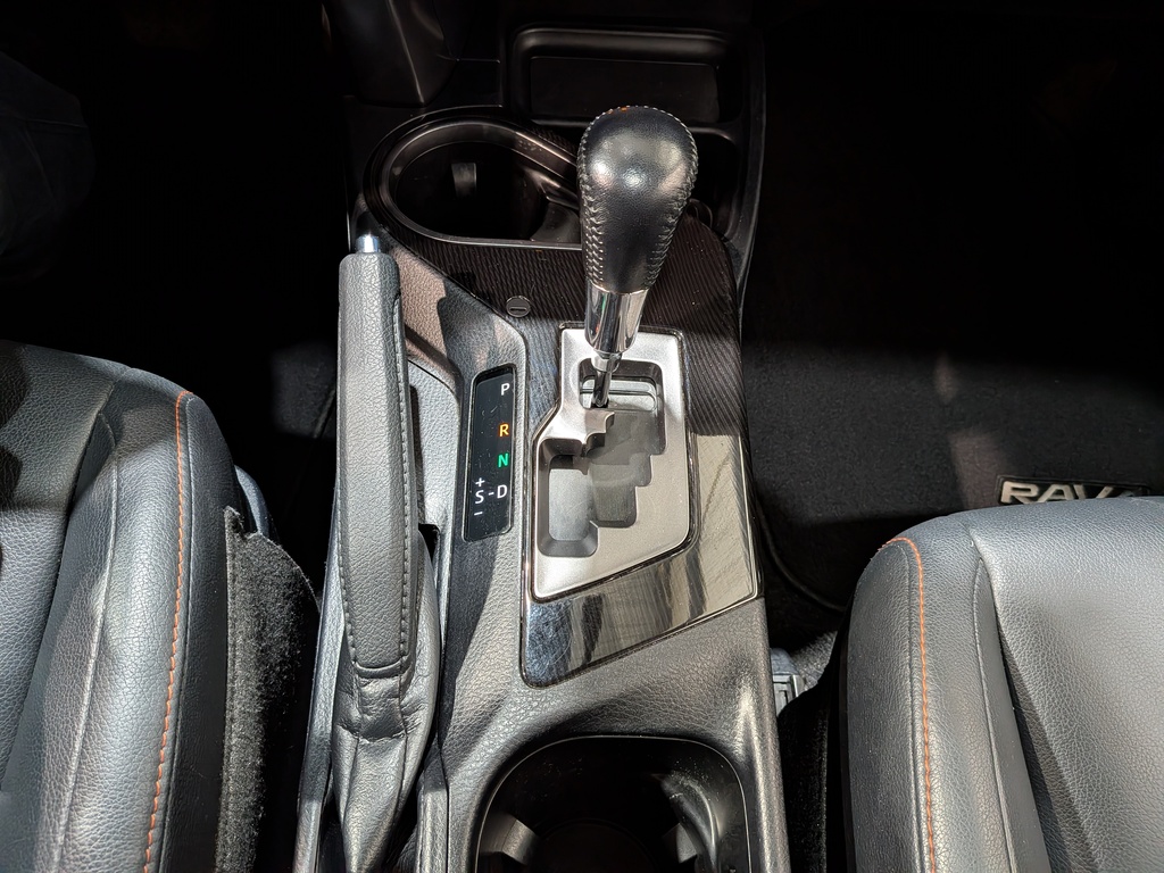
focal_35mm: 24
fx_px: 807
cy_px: 436
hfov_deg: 71.6
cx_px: 582
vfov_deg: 56.8
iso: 402
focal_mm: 4.53
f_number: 1.7
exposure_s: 1/40
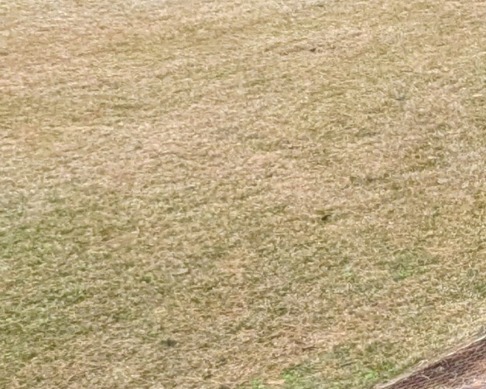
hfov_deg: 12.4
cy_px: 210
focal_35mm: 87
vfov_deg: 17.7
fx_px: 1252
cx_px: 1362
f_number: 2.2
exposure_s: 1/718
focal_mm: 1.85
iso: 50
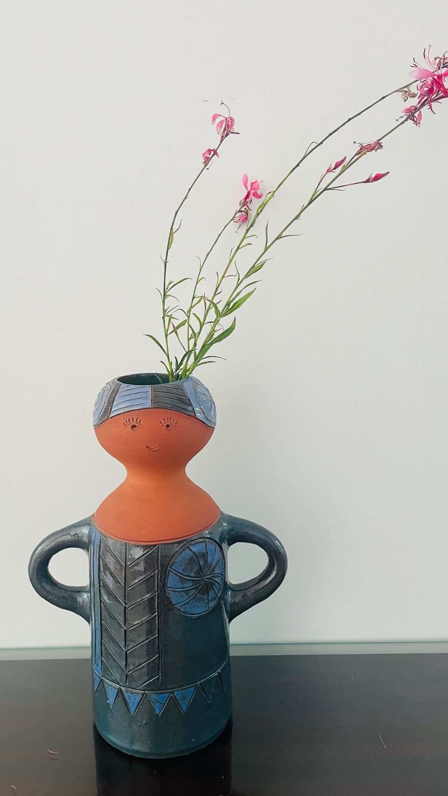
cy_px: 395
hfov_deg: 40.1
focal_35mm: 29
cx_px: 194
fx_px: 612
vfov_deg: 66.1
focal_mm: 4.2
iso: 125
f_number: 1.6
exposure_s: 1/72
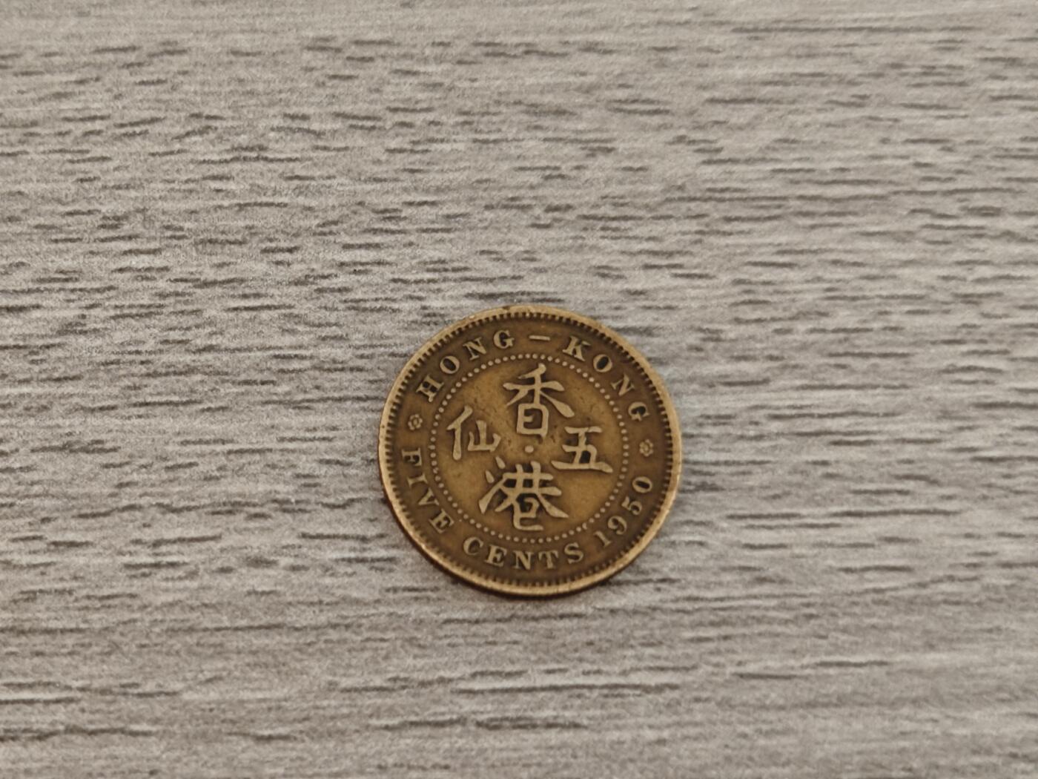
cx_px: 519
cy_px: 390
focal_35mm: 75
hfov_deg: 26.0
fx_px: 2249
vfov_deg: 19.6
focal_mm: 8.7
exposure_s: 1/50
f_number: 1.9
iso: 500
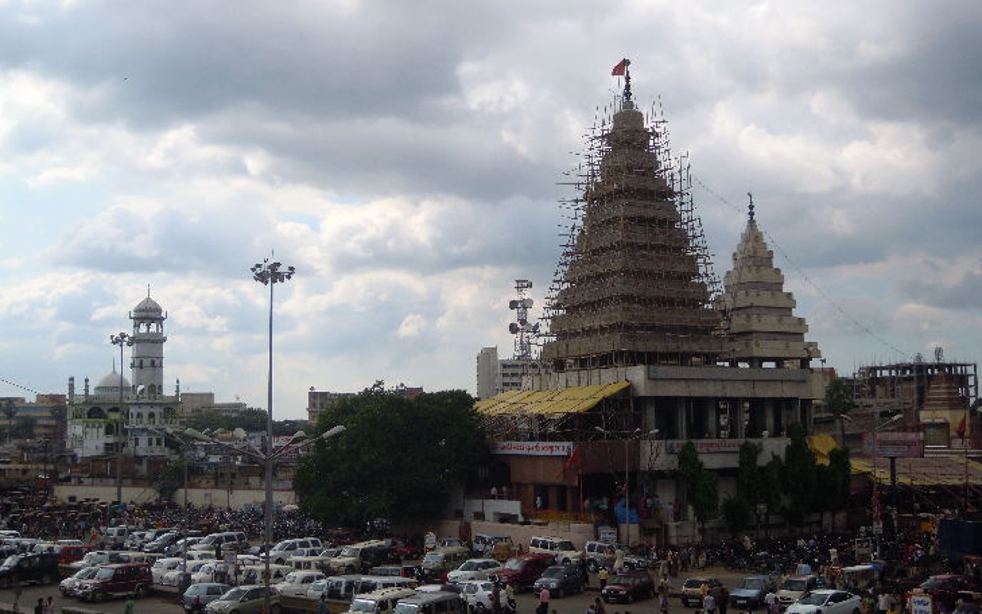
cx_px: 490
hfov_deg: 45.3
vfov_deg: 29.2
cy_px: 316
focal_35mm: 44
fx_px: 1178
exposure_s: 1/250
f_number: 9.1
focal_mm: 7.3
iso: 100
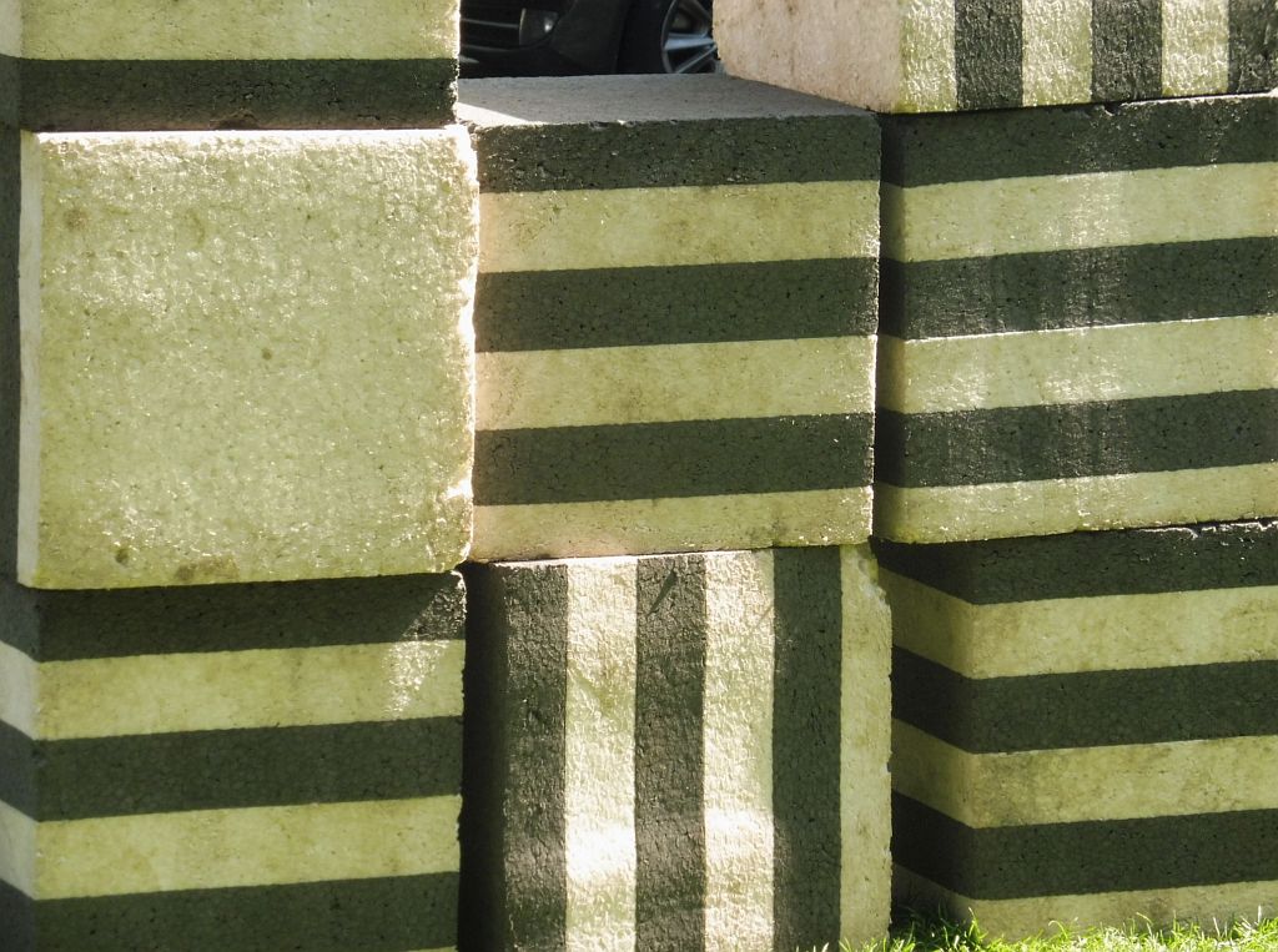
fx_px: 7330
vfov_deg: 7.4
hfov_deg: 10.0
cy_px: 476
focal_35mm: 199
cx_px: 639
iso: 250
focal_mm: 35.6
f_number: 6.3
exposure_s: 1/100
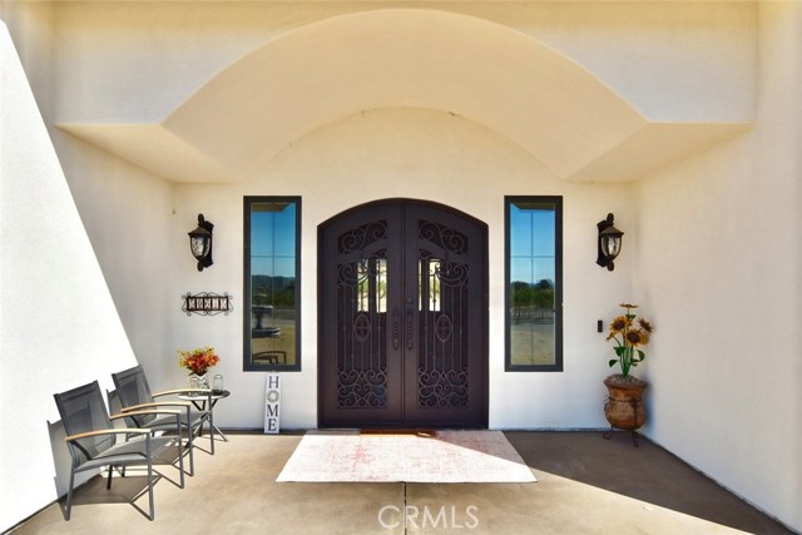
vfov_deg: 59.5
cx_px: 401
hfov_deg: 81.2
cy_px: 268
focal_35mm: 21
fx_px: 468
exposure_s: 1/400
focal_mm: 14
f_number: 11
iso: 400
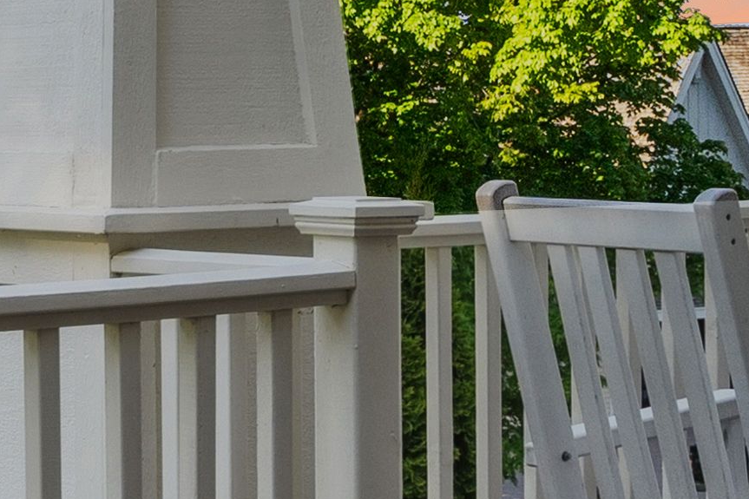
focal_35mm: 146
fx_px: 3037
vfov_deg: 9.4
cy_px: 135
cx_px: -64
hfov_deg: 13.8
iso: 400
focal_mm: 21
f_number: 8
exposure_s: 1/200
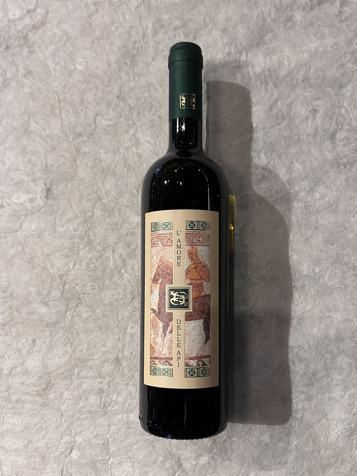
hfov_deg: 56.8
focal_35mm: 24
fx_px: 330
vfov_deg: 71.6
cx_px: 178
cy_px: 238
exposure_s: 1/50
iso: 400
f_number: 1.78
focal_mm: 6.86
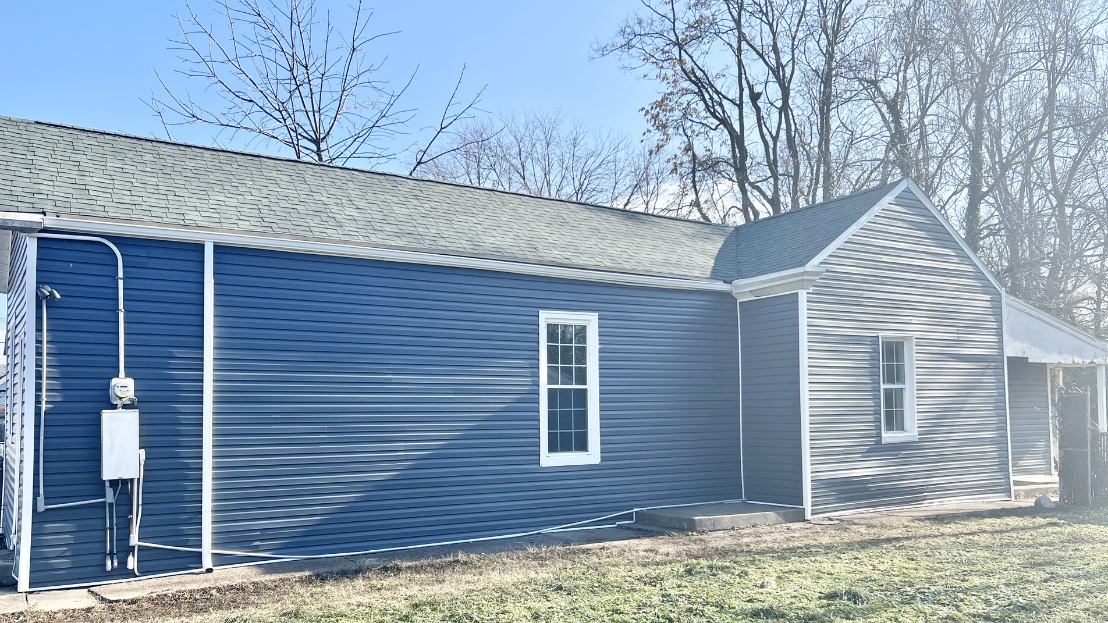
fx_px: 881
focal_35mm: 30
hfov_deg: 64.3
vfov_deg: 38.8
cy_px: 363
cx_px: 528
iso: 50
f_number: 1.5
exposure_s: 1/2123
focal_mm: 5.7
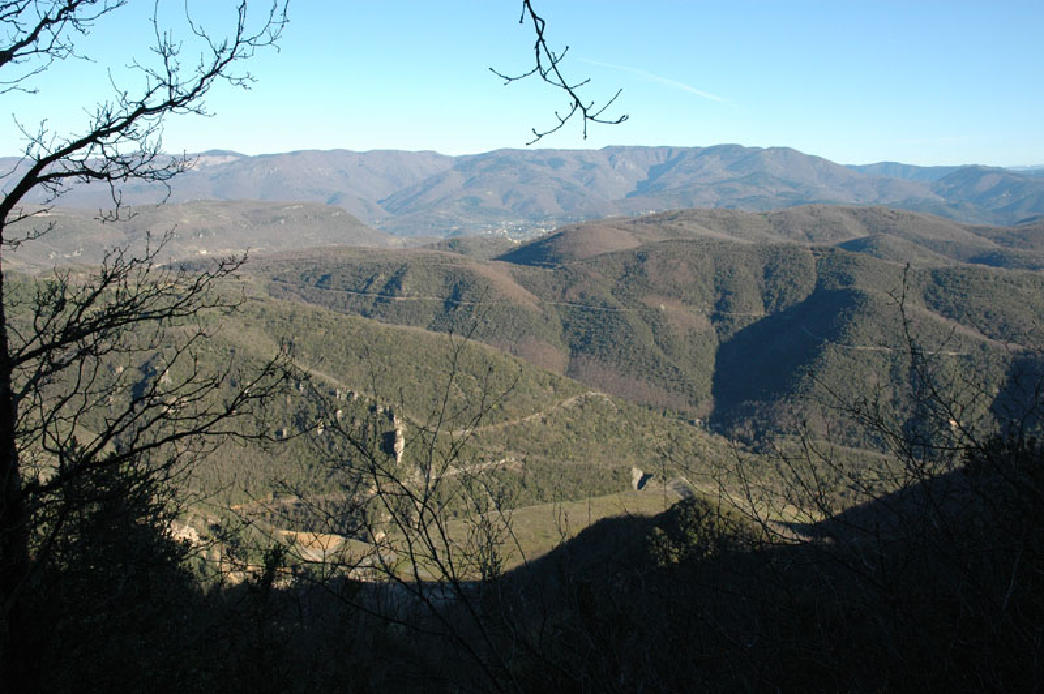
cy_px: 347
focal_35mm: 36
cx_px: 522
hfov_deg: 53.2
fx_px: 1043
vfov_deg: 36.8
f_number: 10
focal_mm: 24
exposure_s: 1/200
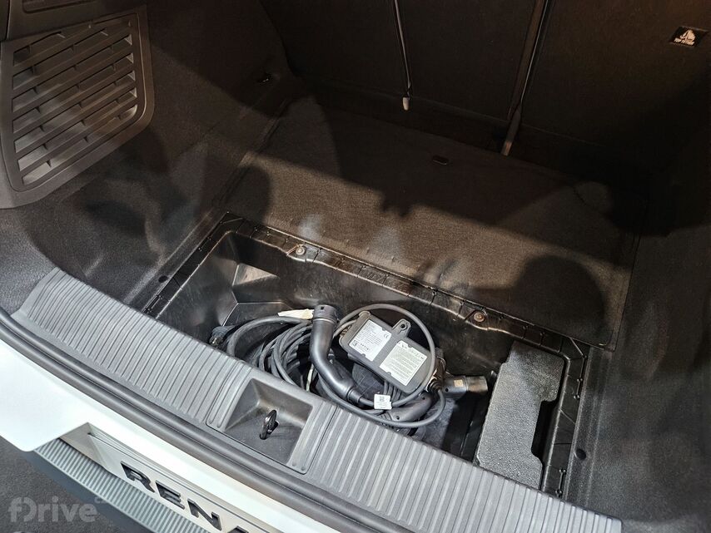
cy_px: 266
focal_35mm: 23
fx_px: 473
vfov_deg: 58.9
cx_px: 356
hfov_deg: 73.9
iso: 800
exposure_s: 1/25
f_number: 1.8
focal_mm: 5.4
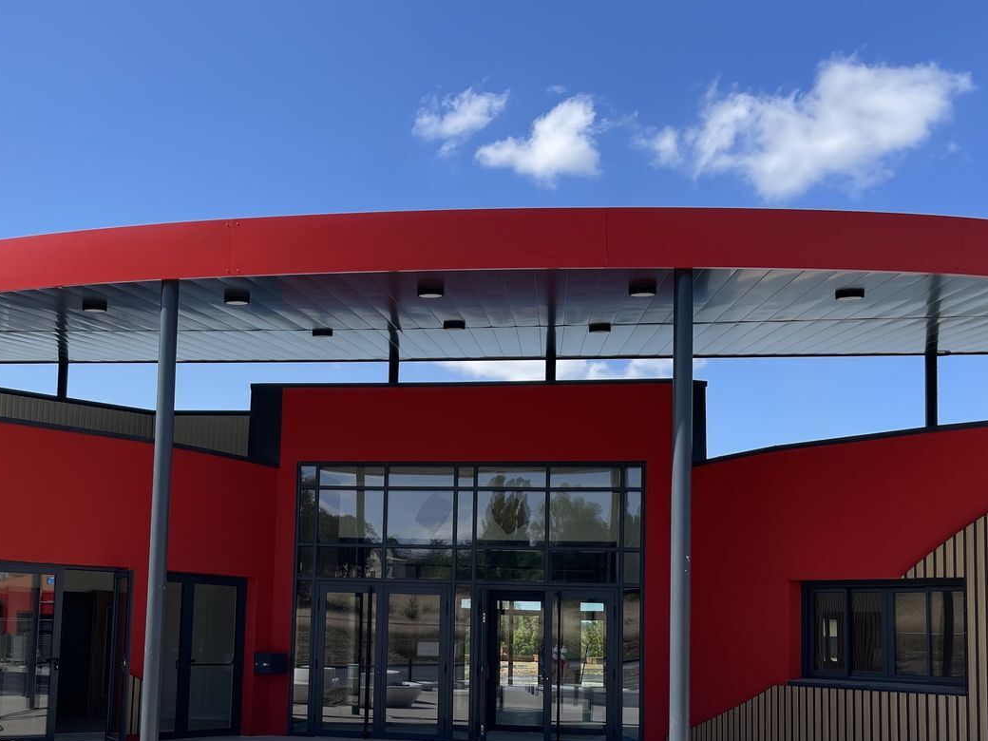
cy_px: 532
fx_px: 1142
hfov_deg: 46.3
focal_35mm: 40
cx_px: 358
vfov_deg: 35.4
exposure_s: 1/3344
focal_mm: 5.1
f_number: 1.6
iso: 32
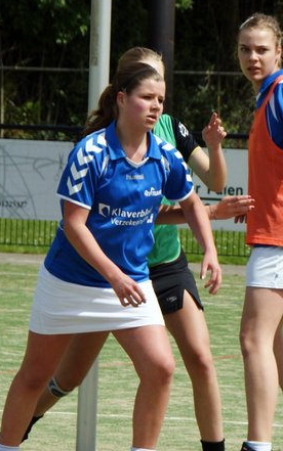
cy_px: 288
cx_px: 455
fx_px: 4357
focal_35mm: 353
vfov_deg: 5.9
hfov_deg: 3.7
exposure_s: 1/320
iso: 100
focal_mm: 85
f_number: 9
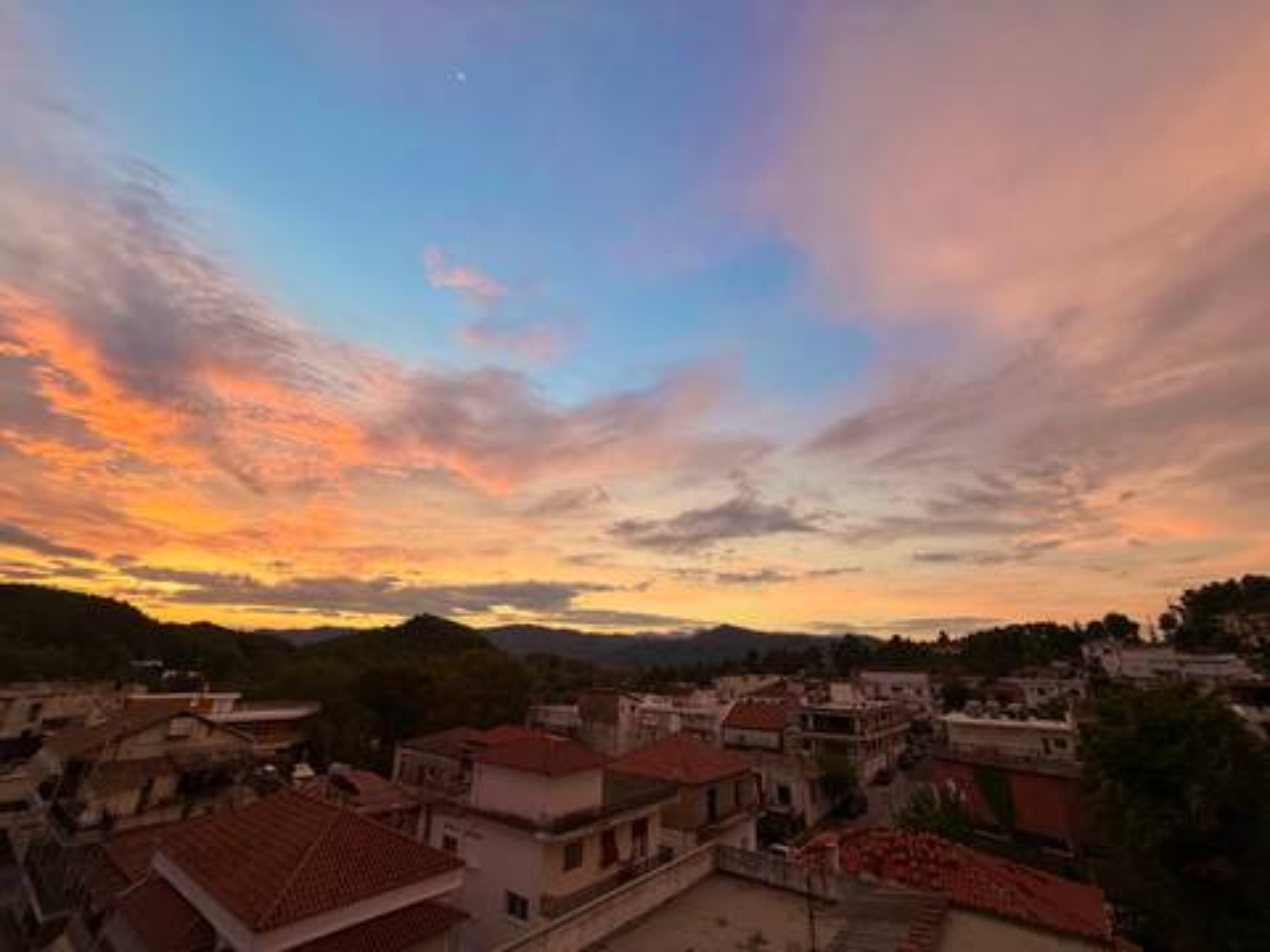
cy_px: 476
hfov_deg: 102.1
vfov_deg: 85.7
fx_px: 514
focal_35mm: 14
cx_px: 635
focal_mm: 2.22
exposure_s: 1/99
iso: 80
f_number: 2.2
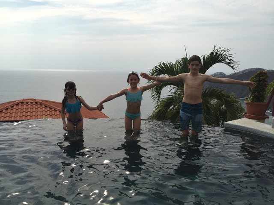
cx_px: 137
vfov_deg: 48.2
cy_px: 102
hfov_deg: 61.7
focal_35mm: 29
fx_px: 230
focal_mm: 4.15
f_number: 2.2
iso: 32
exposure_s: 1/3968
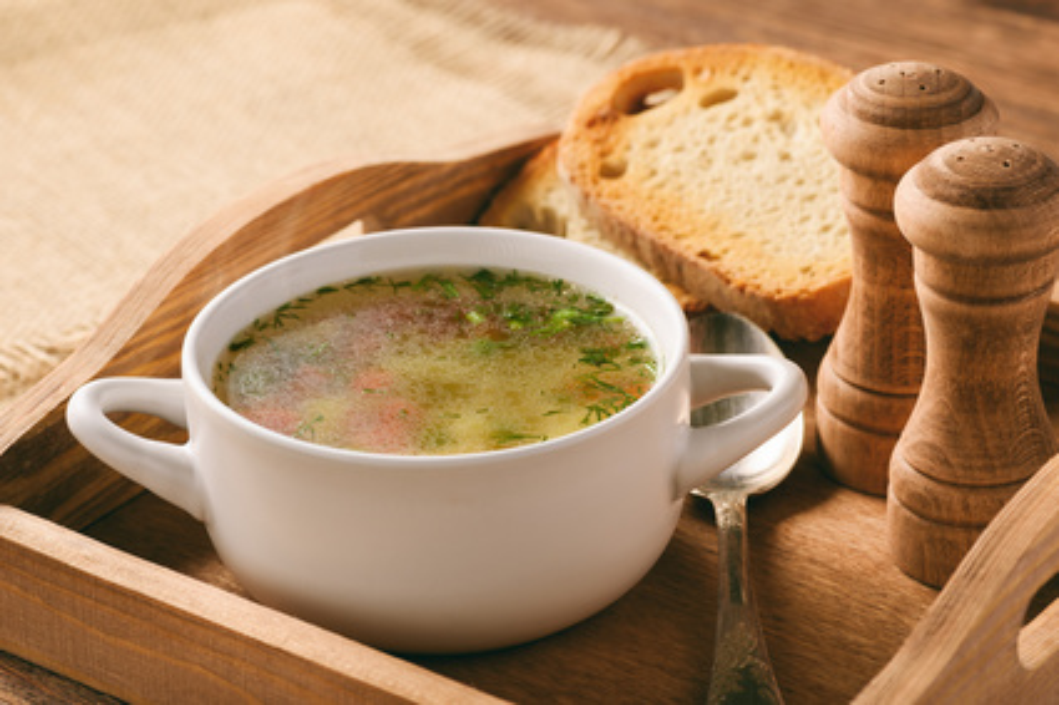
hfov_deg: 19.5
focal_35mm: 105
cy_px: 352
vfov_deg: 13.0
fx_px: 3087
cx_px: 530
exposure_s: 1/160
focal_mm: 105
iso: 50
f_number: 11
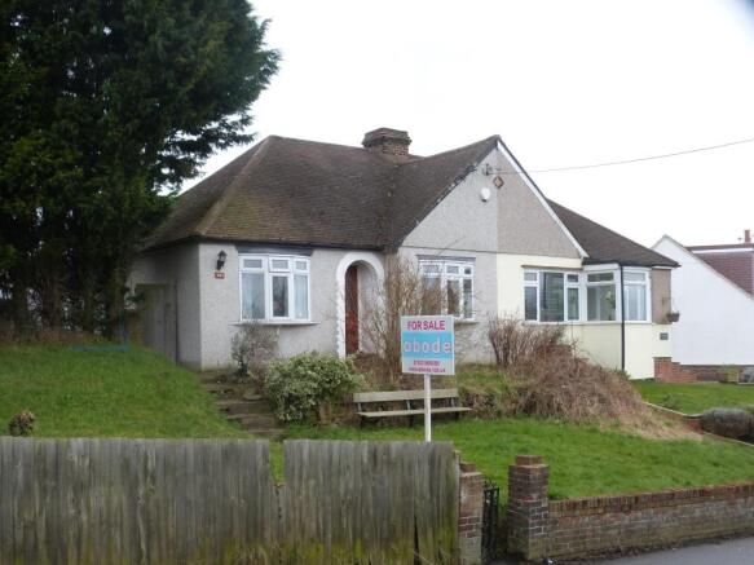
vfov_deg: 35.9
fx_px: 871
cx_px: 377
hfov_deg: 46.8
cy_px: 282
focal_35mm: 40
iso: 100
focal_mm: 7
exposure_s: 1/125
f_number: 4
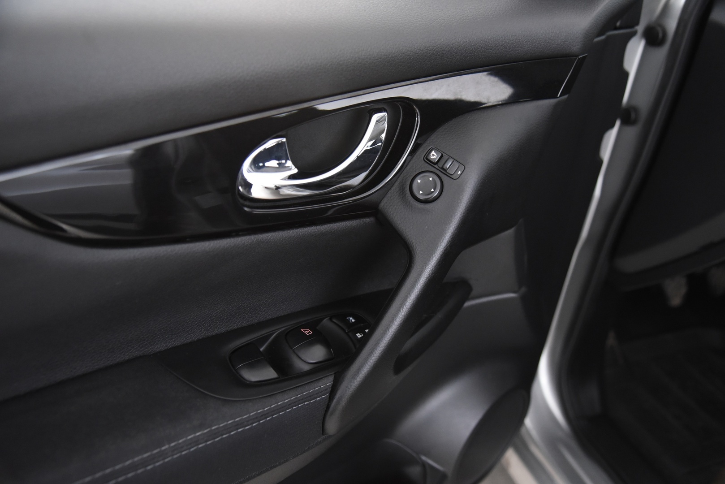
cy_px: 242
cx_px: 362
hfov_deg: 55.8
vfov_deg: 38.9
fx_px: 685
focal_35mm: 34
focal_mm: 34
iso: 4000
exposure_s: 1/30
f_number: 4
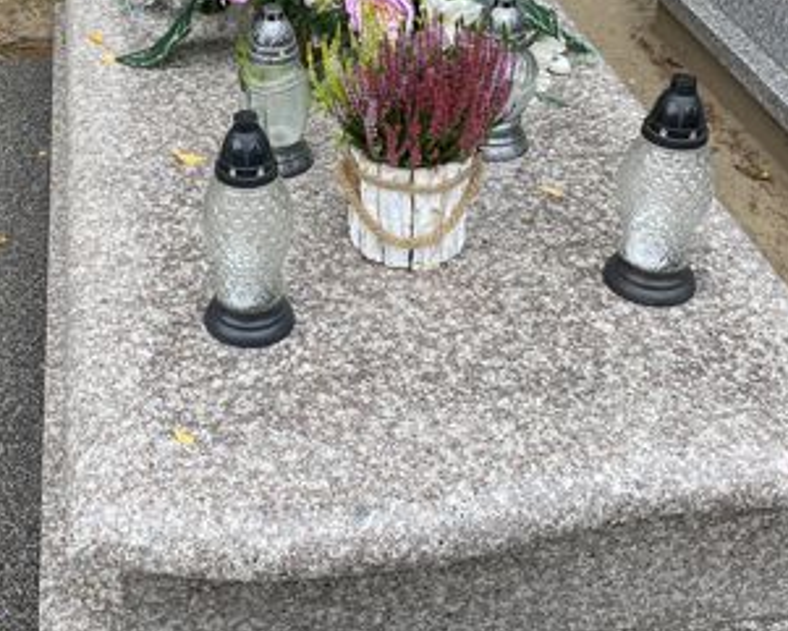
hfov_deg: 33.9
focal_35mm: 54
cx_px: 186
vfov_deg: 27.4
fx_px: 1260
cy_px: 107
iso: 32
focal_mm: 4.25
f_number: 1.8
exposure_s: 1/673
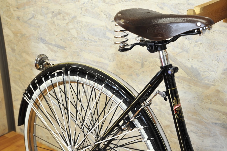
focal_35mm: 58
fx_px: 365
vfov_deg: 23.3
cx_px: 114
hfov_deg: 34.5
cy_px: 76
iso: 800
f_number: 11
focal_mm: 58
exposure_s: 1/2.5
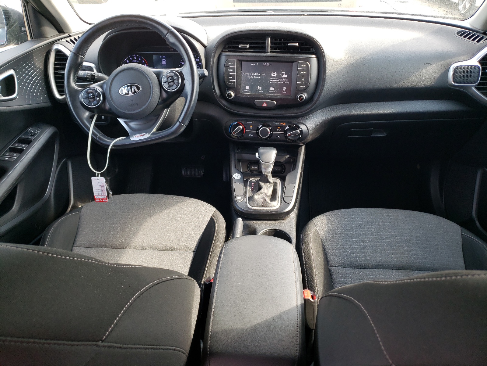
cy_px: 183
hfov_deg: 67.3
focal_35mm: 26
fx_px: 366
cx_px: 244
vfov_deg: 53.1
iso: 50
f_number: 1.5
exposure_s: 1/118
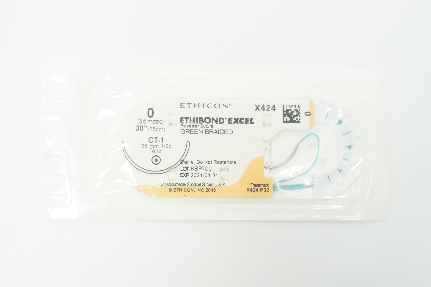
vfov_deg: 28.0
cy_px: 144
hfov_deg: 41.2
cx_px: 216
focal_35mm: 48
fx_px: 574
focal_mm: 32
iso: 400
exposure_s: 1/15
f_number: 8
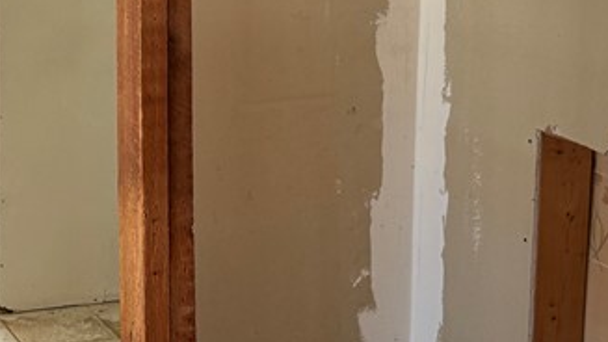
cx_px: -7
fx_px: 1322
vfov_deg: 14.2
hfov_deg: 24.6
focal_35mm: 82
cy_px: -82
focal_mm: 6.76
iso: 160
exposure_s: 1/121
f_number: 1.78
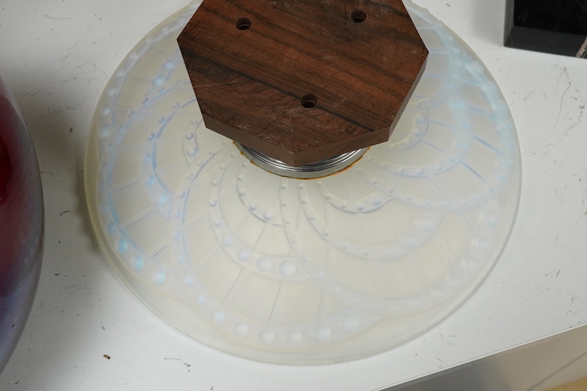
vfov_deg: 29.9
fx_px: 734
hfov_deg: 43.6
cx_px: 294
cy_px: 196
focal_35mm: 45
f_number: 11
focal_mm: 30
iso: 3200
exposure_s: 1/200
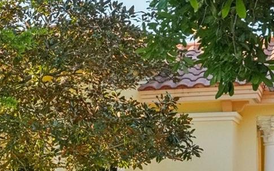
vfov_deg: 11.5
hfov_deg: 16.7
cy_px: 185
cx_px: -148
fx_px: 836
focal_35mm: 112
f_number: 8
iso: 800
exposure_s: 1/500
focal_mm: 22
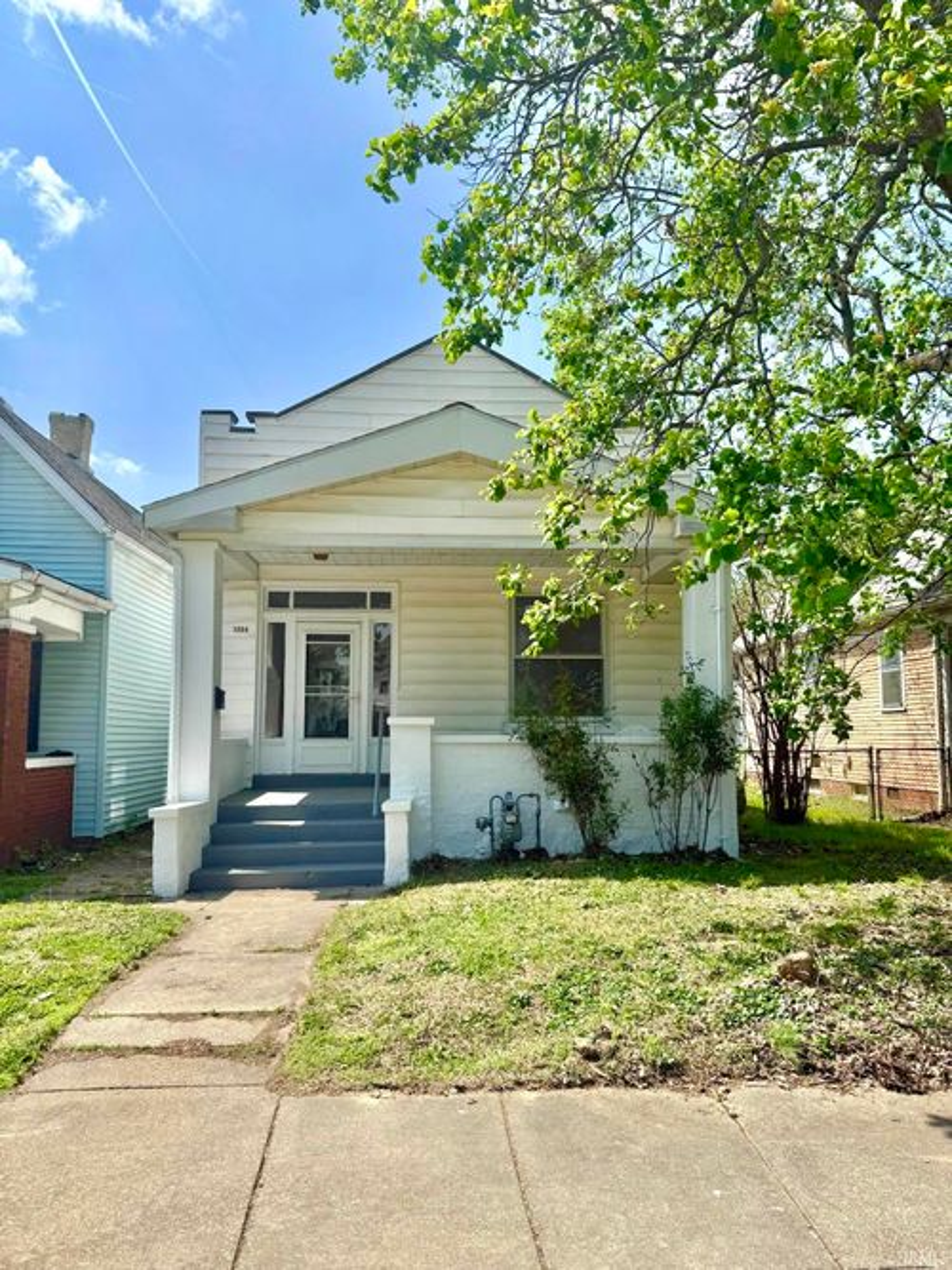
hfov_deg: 56.8
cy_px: 635
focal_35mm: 24
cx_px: 476
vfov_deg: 71.6
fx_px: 880
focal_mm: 6.76
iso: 80
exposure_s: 1/4405
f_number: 1.78
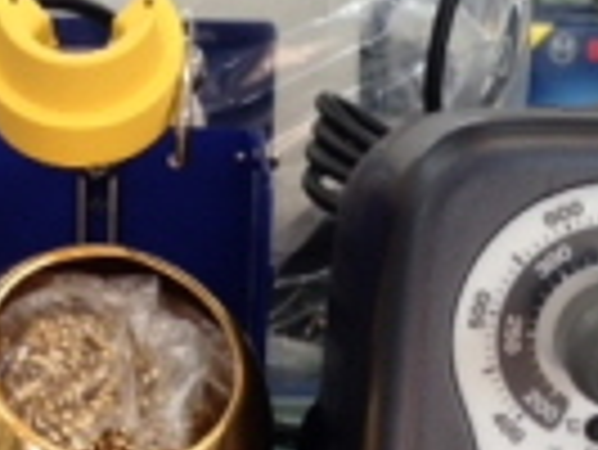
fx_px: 1937
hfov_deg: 17.5
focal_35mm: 112
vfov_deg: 13.2
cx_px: 243
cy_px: 328
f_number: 2.4
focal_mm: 4.12
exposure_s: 1/40
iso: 50
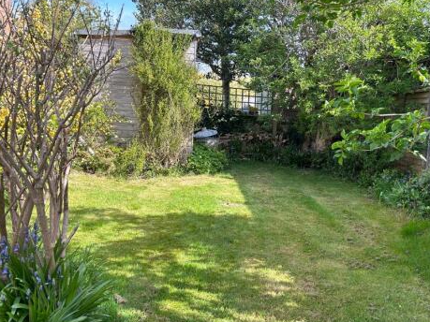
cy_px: 162
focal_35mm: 33
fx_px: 410
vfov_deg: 42.9
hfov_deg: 54.9
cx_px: 263
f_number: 1.5
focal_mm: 5.7
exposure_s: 1/646
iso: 50
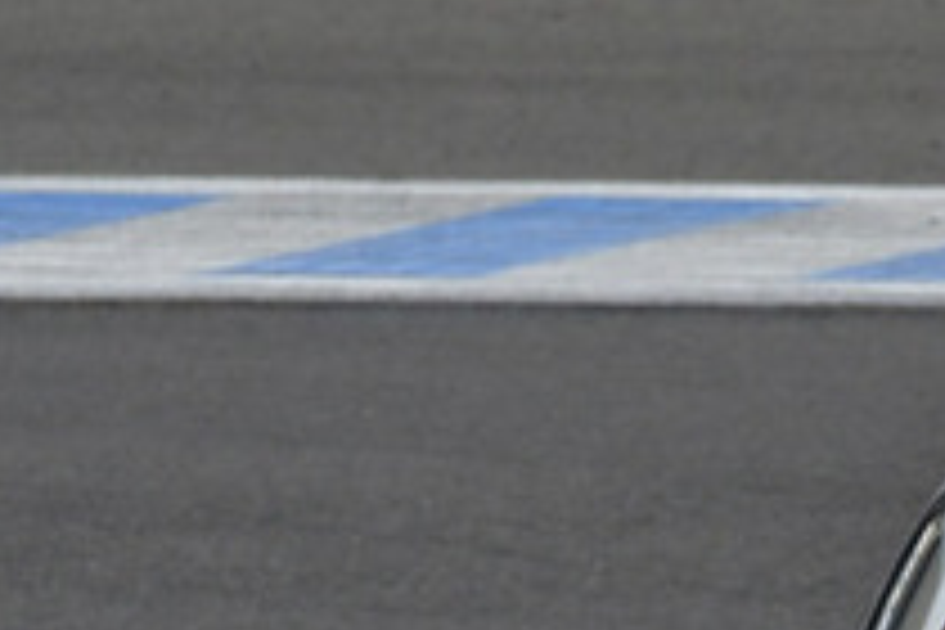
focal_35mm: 1883
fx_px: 49425
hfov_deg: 1.1
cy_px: 1161
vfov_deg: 0.7
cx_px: 1350
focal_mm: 330
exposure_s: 1/640
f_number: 10
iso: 640
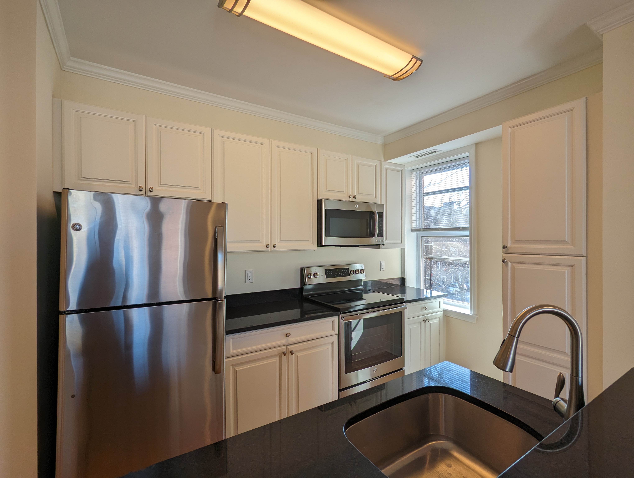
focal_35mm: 16
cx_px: 317
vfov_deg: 78.2
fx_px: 293
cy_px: 239
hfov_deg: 94.4
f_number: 2.2
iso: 59
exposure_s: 1/179
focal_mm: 2.35
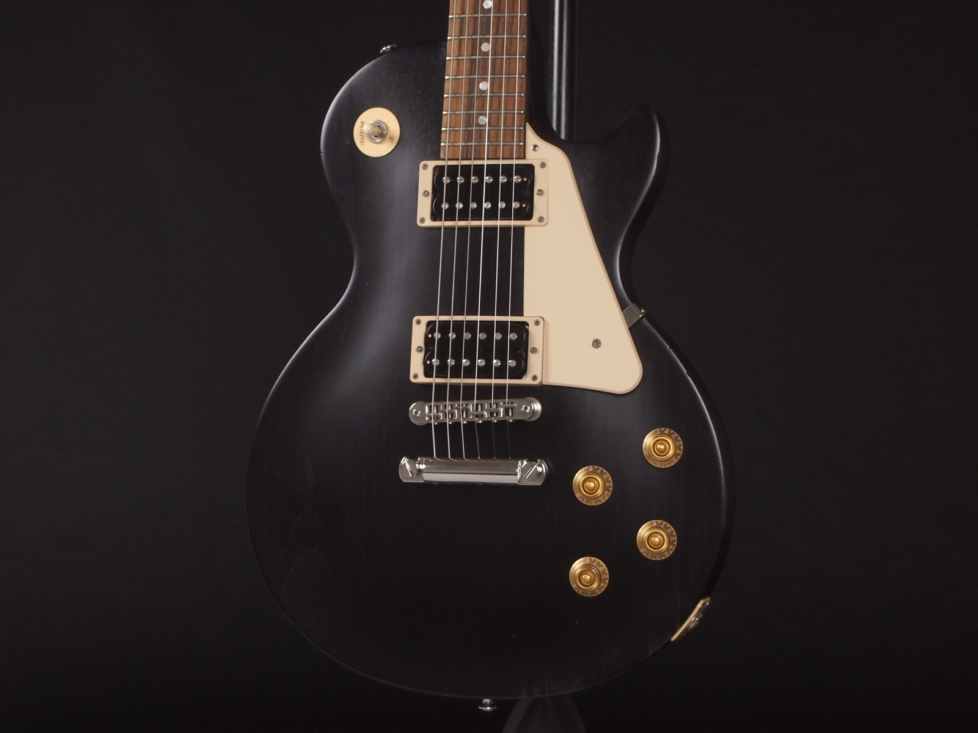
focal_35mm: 84
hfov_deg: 23.3
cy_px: 366
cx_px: 489
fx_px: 2373
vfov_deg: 17.6
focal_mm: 42
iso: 200
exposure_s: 1/5
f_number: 11
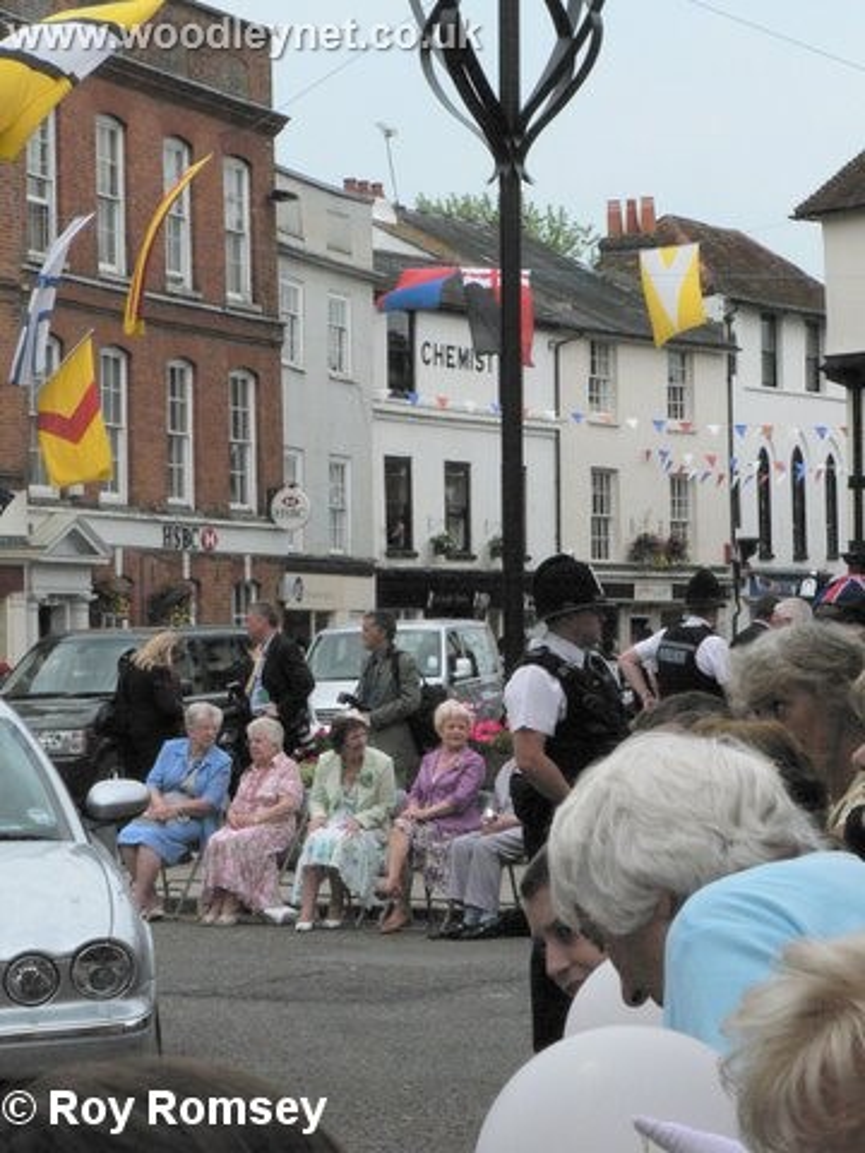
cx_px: 432
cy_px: 576
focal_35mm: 112
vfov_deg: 17.6
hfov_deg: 13.2
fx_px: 3732
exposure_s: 1/800
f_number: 8
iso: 400
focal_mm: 18.6
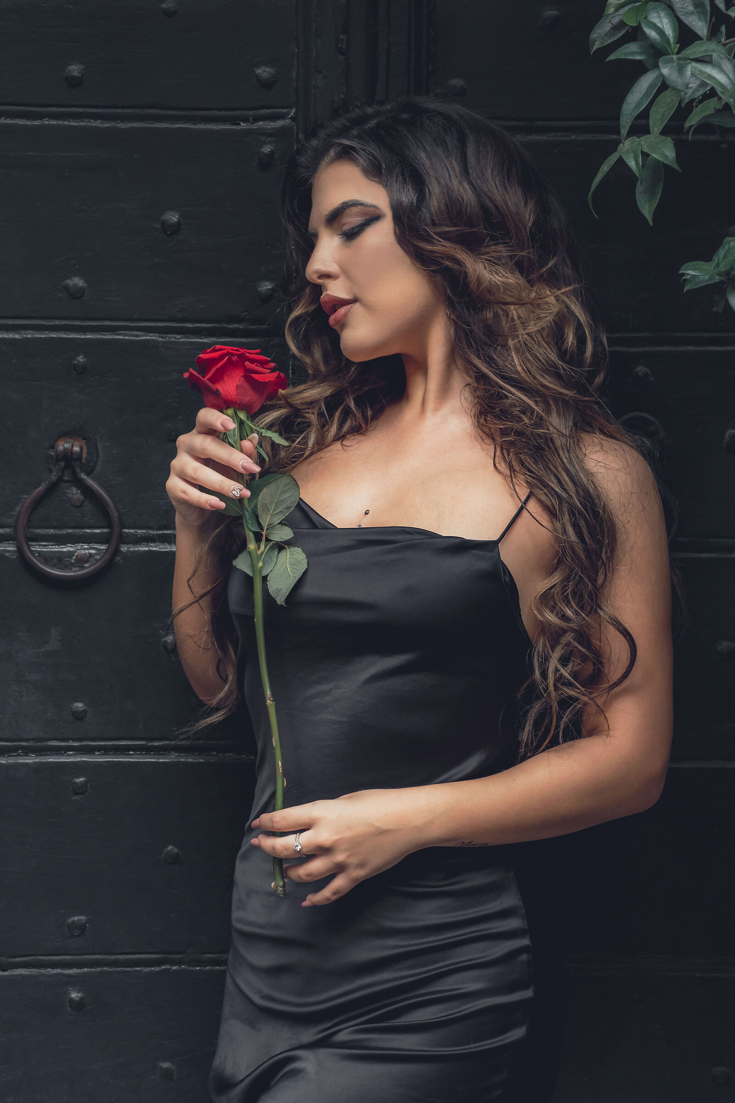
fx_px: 2572
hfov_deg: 16.3
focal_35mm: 84
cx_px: 368
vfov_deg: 24.2
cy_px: 552
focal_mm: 56
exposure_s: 1/125
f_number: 6.4
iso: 1600
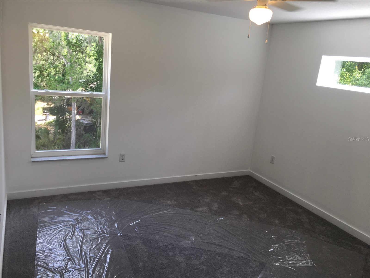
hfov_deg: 61.7
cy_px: 139
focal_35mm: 29
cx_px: 185
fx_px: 310
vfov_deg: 48.2
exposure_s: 1/100
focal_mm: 4.15
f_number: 2.2
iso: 32
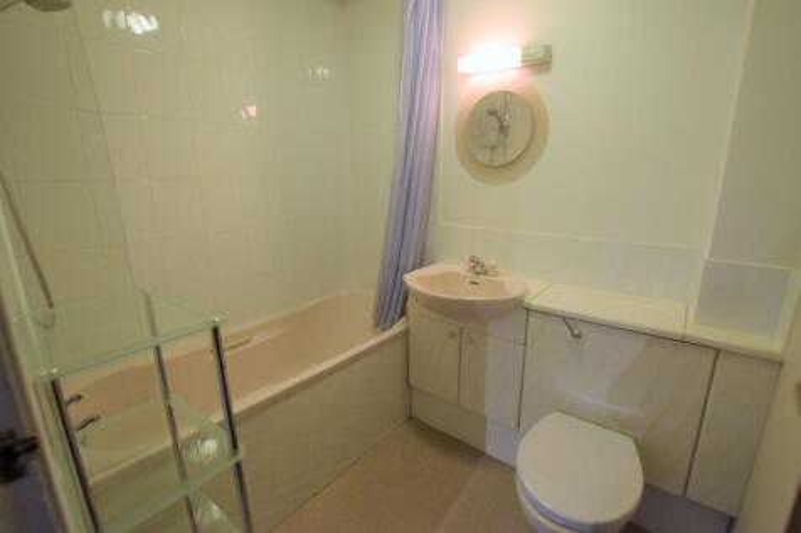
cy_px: 266
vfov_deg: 77.3
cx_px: 400
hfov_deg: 100.4
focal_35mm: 15
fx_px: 334
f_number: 4
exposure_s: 1/60
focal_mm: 10
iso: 800
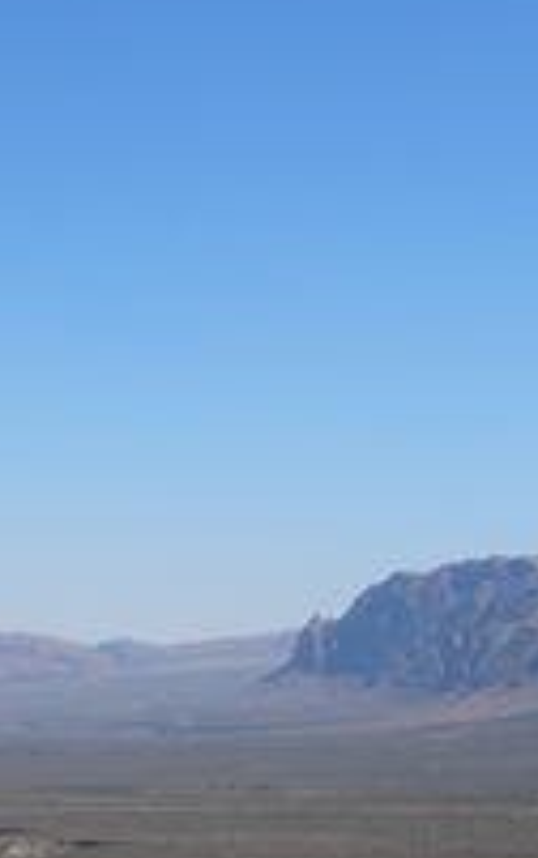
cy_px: 653
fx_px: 2762
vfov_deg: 17.5
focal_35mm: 118
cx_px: -209
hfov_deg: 10.8
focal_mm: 5.8
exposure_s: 1/200
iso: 50
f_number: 8
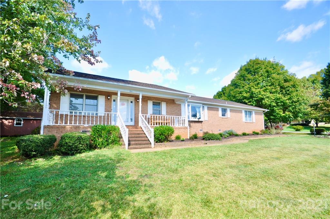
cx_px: 165
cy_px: 110
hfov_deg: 100.5
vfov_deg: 77.1
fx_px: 137
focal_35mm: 15
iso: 200
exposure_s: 1/200
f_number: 7.1
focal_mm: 10
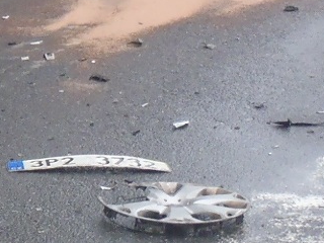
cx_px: 176
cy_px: -92
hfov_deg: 13.4
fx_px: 1376
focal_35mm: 147
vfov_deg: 9.9
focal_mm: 8.25
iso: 200
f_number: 4.9
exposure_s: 1/40
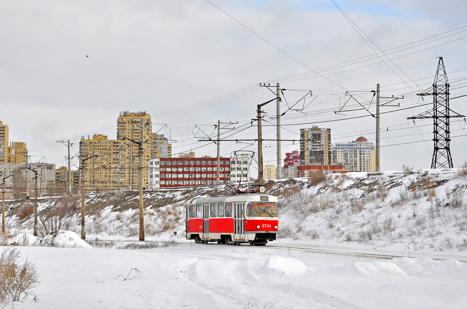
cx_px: 234
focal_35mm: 78
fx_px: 1010
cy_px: 154
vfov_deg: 17.4
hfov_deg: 26.0
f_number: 8
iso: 200
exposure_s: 1/500
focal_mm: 52
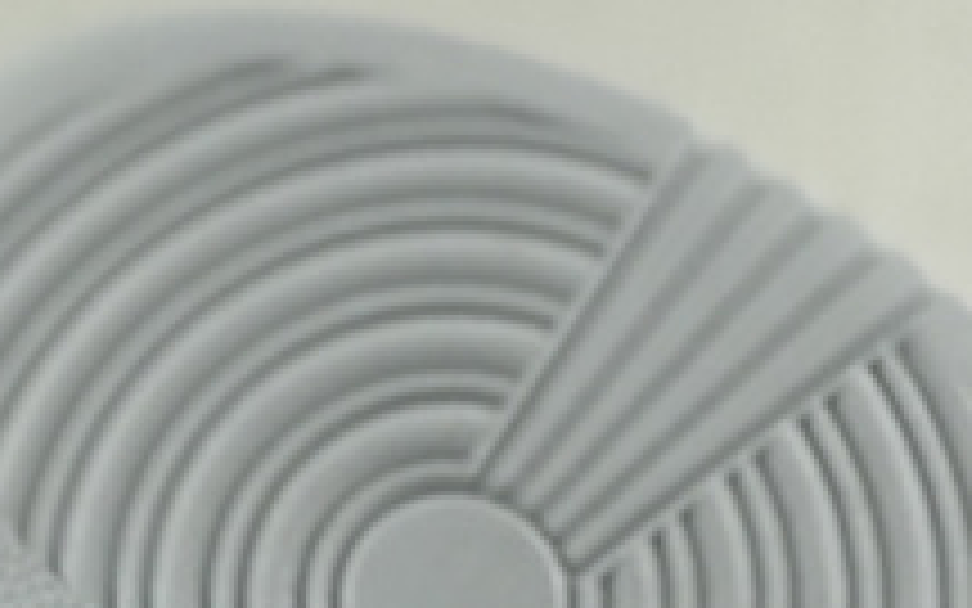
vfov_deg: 6.3
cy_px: 917
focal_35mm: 207
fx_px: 5483
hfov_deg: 10.1
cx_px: 544
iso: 64
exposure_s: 1/50
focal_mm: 6.6
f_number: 2.8
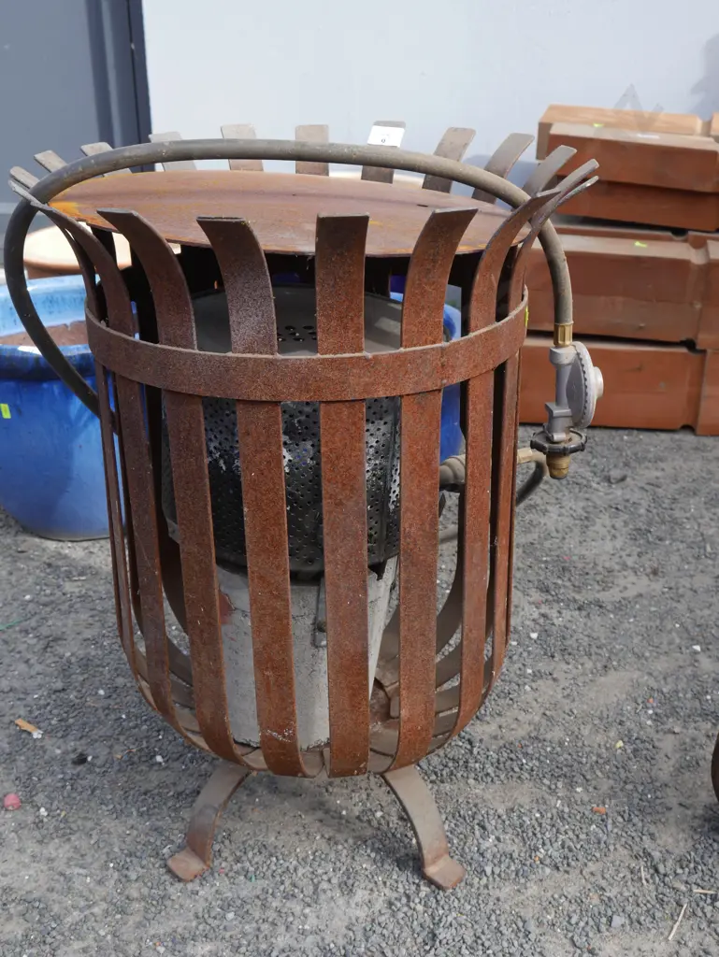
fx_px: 1107
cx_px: 360
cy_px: 478
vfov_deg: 46.8
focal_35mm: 40
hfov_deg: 36.0
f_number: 6.3
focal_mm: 20
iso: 200
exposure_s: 1/250
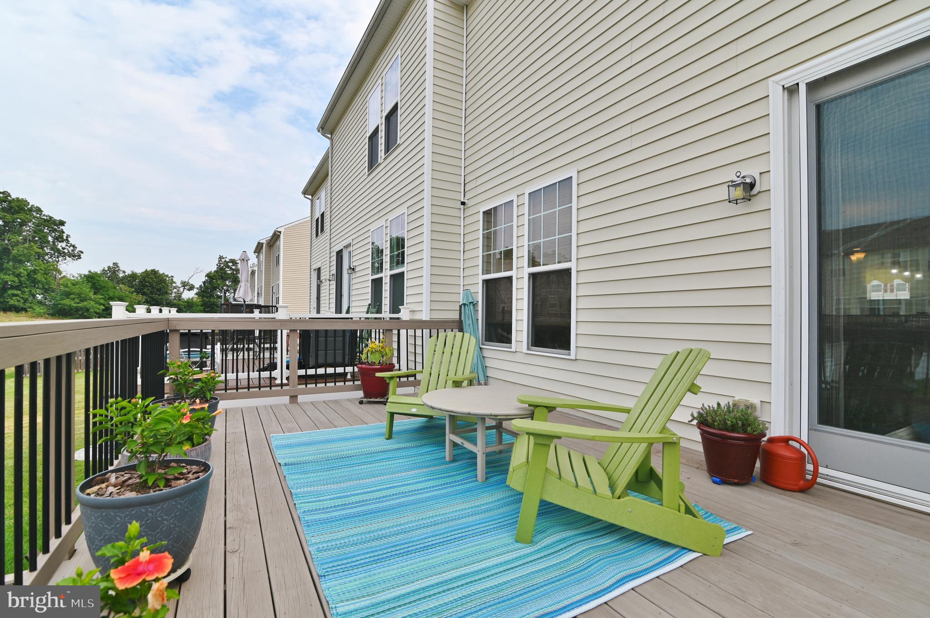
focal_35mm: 16
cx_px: 465
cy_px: 309
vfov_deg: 73.7
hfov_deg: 96.8
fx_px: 413
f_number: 6.3
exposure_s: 1/320
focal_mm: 16
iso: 100
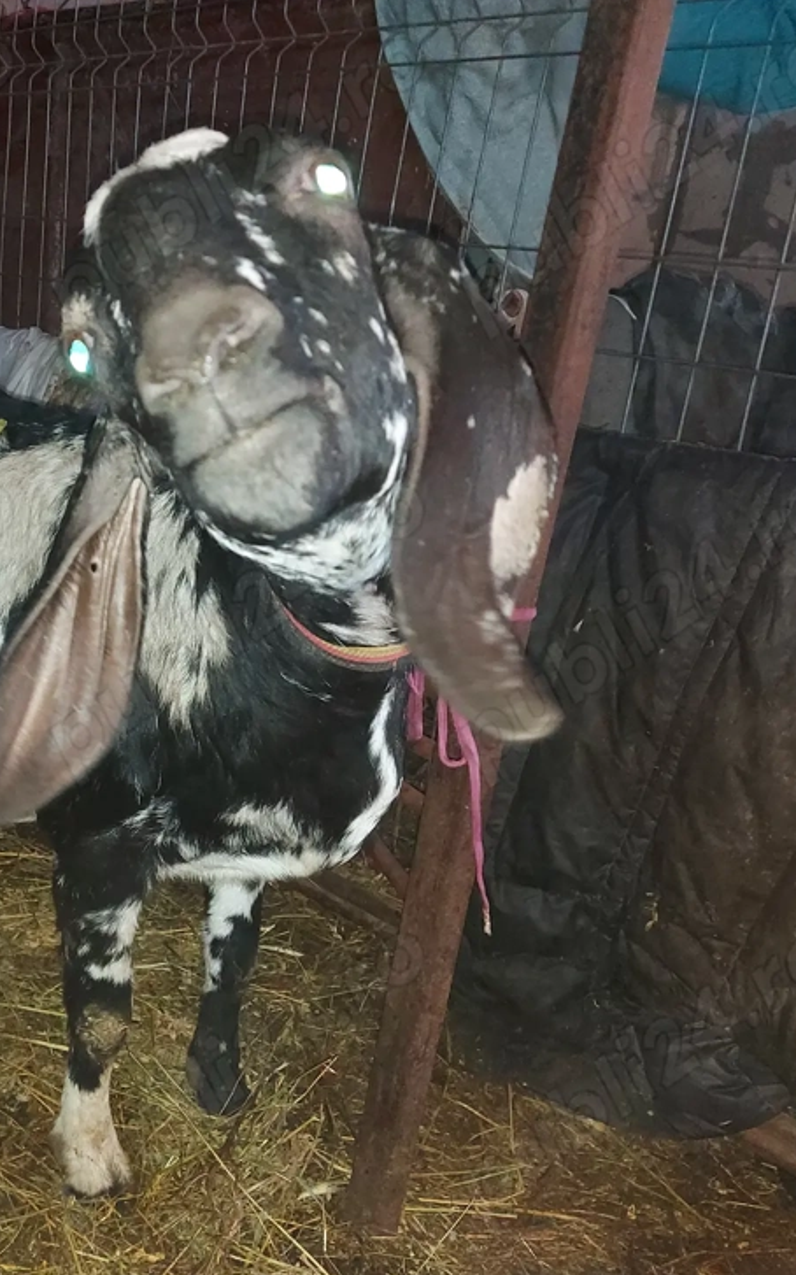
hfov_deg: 33.6
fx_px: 1216
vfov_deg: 55.3
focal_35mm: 35
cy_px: 656
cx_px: 30
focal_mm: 5.23
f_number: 1.8
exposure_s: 1/25
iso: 500
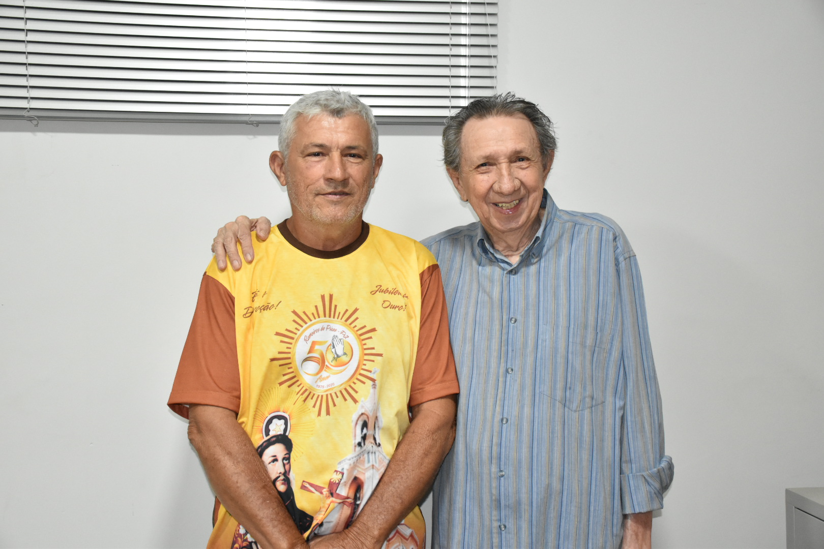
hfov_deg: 41.1
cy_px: 274
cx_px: 412
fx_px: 1099
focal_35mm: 48
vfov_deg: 28.1
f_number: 4.5
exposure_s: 1/100
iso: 3200
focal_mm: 32
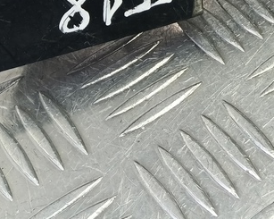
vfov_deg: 18.0
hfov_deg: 23.4
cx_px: 324
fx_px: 608
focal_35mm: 75
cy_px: -119
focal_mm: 4.11
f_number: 1.6
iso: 167
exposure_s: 1/50
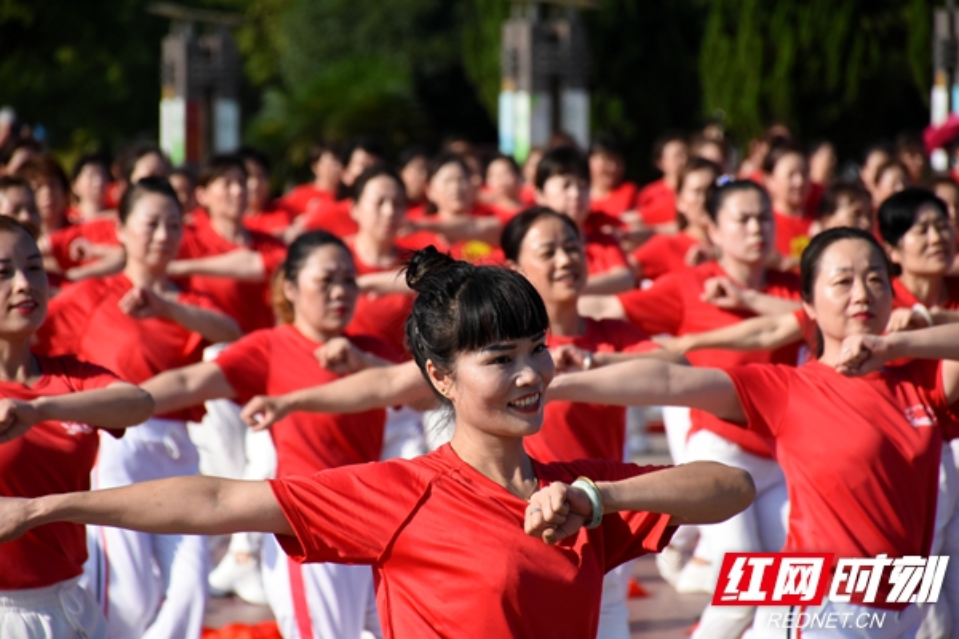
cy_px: 320
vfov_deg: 6.5
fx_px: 5594
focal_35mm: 210
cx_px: 480
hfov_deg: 9.8
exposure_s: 1/5000
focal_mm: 140
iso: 1000
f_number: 5.6
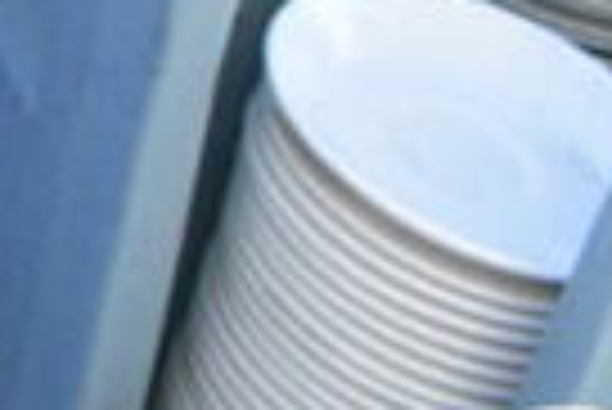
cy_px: -428
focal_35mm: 121
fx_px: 2059
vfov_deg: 10.4
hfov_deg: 13.7
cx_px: -711
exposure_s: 1/800
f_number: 14
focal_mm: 18
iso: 6400
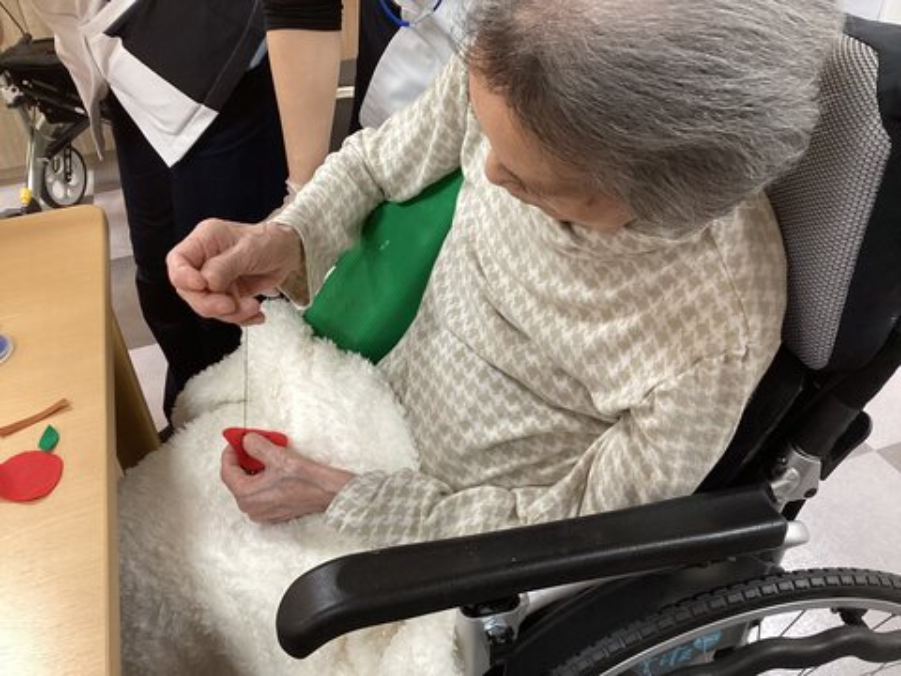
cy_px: 338
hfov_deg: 58.4
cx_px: 450
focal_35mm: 31
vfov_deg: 45.4
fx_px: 807
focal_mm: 3.3
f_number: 2.4
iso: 200
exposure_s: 1/60
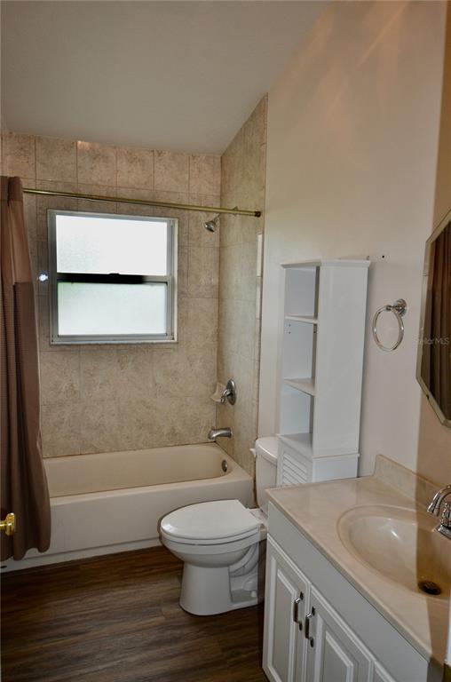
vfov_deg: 70.6
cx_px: 226
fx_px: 482
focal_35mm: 26
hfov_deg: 50.2
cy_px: 341
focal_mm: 17
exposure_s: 1/60
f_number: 4.2
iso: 400
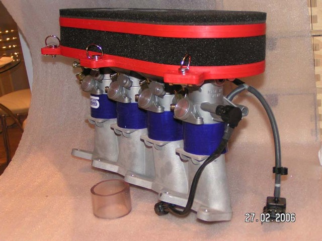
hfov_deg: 32.2
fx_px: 558
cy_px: 120
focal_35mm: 60
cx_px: 161
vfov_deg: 24.4
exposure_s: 1/60
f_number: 3.2
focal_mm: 9.2
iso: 200
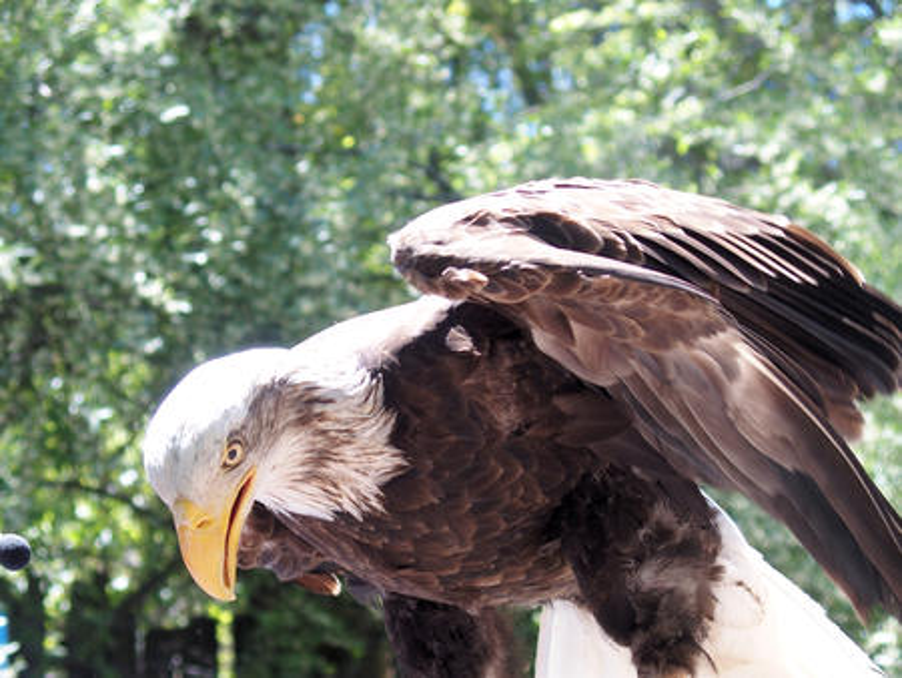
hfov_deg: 17.6
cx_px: 451
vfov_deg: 13.2
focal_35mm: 112
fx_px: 2920
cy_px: 339
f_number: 2.8
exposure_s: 1/200
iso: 100
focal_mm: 24
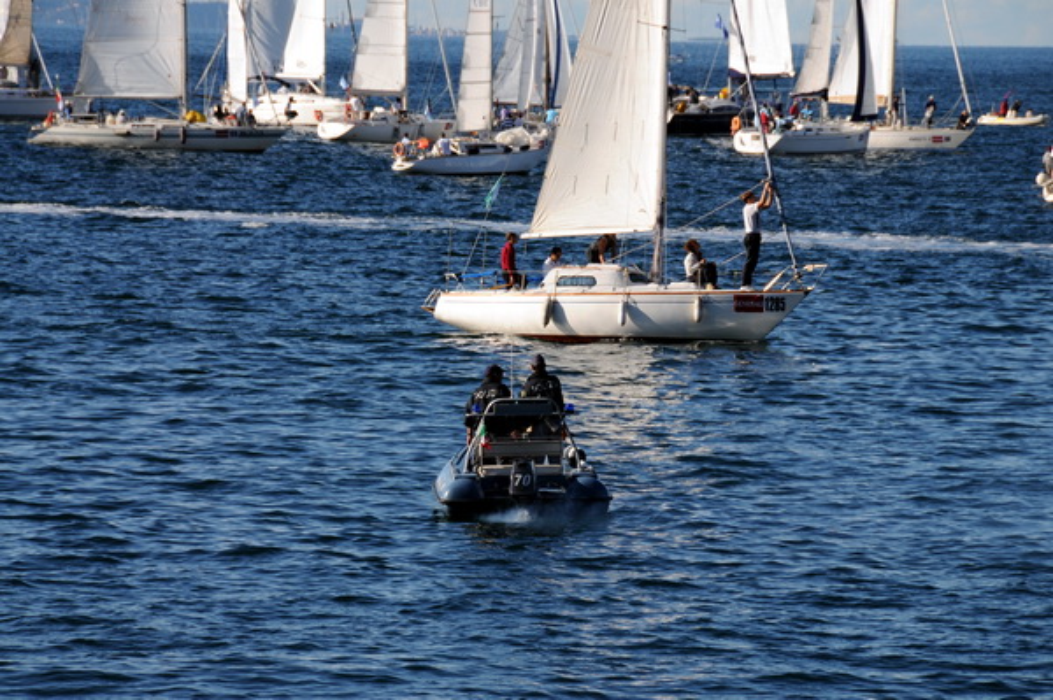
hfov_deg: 6.9
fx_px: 8768
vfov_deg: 4.6
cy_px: 350
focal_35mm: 300
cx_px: 526
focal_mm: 200
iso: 200
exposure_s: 1/400
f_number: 10
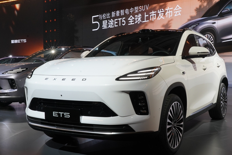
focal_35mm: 33
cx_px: 116
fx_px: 213
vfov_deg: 40.0
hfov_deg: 57.2
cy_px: 78
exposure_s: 1/45
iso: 1600
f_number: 16
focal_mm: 33
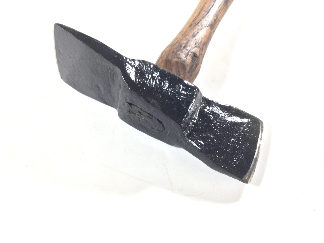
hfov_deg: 58.4
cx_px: 162
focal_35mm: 31
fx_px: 290
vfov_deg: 45.4
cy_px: 122
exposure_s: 1/50
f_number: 2.4
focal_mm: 3.3
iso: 32
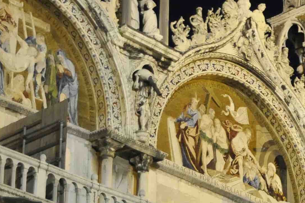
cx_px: 421
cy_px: 210
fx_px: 1295
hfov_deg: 12.9
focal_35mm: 153
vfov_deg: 8.9
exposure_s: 1/2
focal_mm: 26
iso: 1000
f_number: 4.2
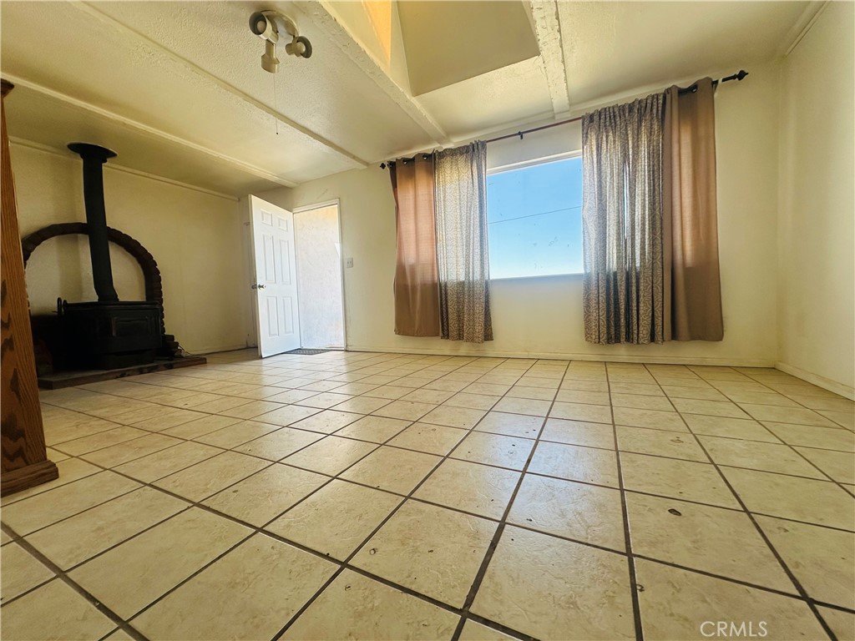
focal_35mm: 14
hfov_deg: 102.1
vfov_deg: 85.7
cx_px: 428
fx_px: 346
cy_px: 320
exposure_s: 1/278
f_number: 2.2
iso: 40
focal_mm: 2.22
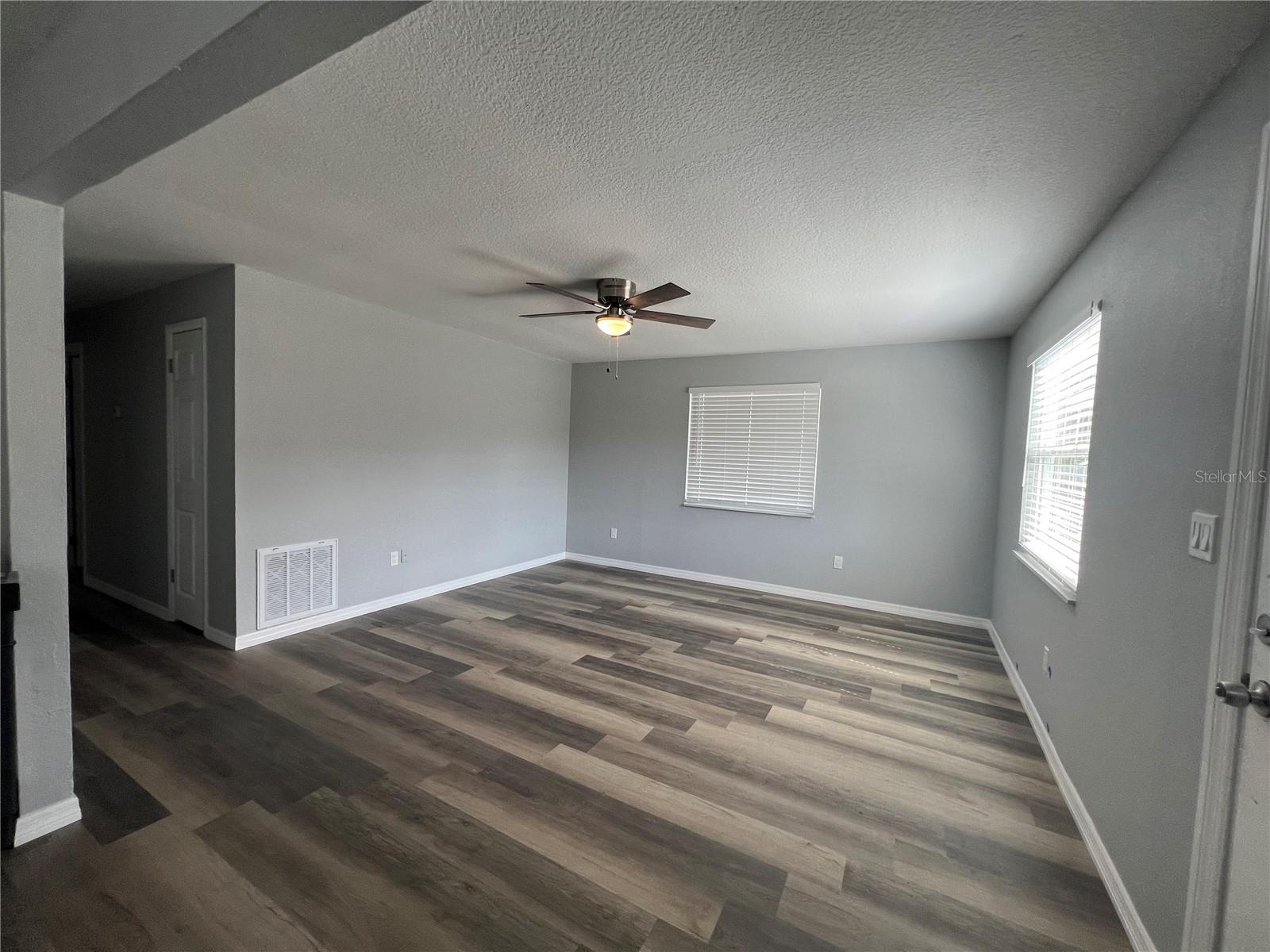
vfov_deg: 89.9
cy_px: 476
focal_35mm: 13
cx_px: 635
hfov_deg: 106.2
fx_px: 477
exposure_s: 1/120
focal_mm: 1.57
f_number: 1.8
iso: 80
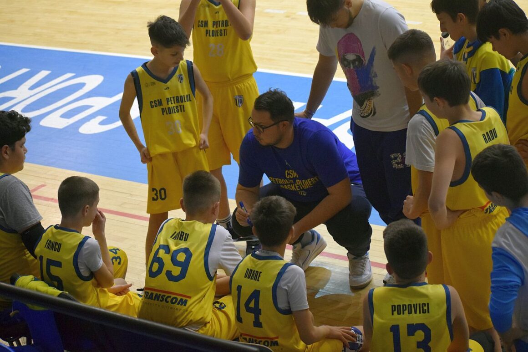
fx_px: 1540
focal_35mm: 105
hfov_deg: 19.5
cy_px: 176
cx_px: 264
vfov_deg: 13.0
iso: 3200
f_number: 4.5
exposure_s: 1/100
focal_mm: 70
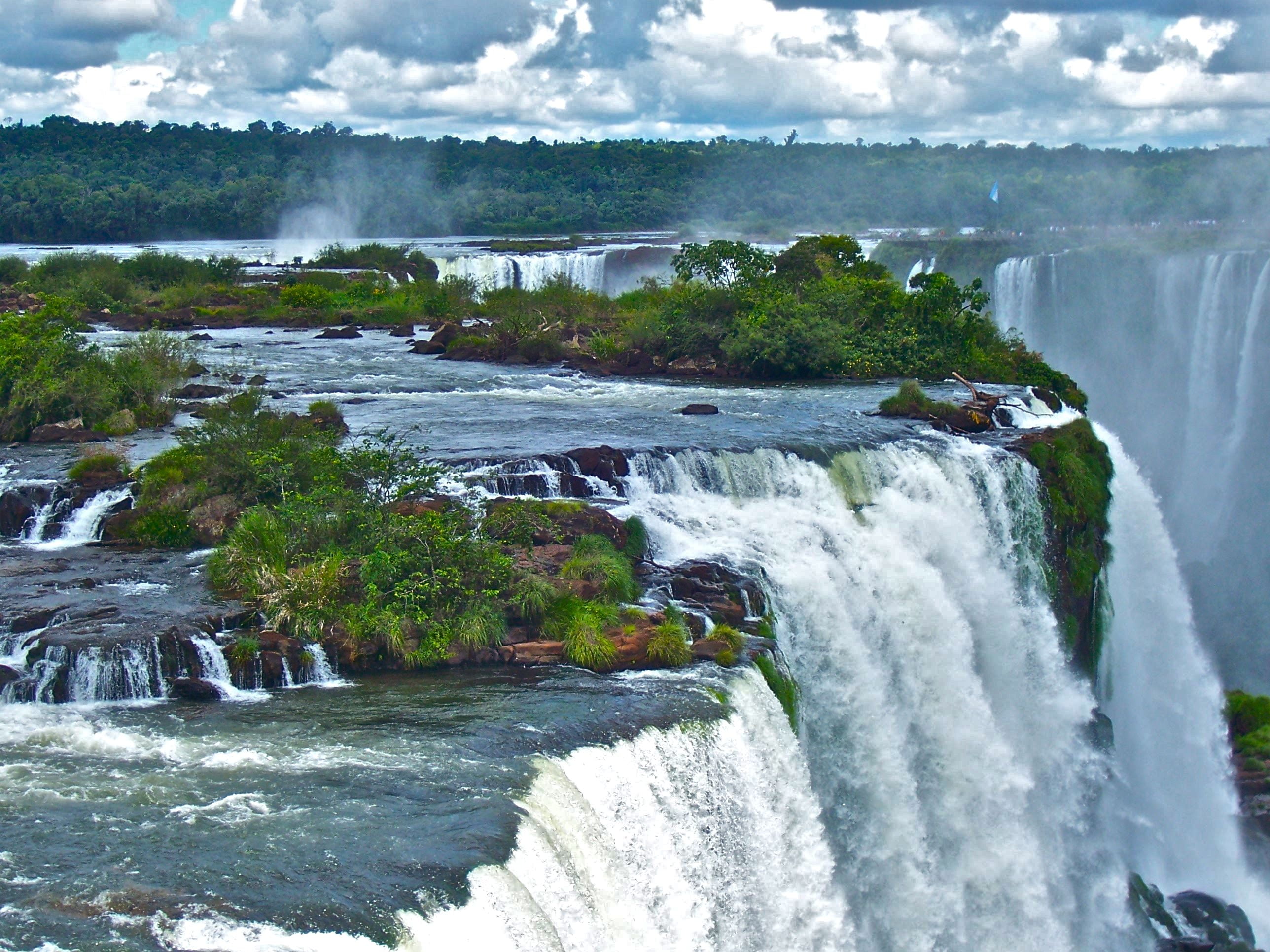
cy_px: 476
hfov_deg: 27.8
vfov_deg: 21.0
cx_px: 635
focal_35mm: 70
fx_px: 2568
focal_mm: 12
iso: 80
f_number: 3.8
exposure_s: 1/400
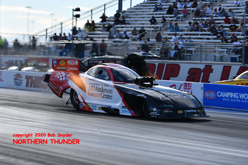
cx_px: 124
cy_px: 82
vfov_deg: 13.0
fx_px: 723
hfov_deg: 19.5
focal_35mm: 105
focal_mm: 70
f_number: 5.6
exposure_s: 1/1000
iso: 160
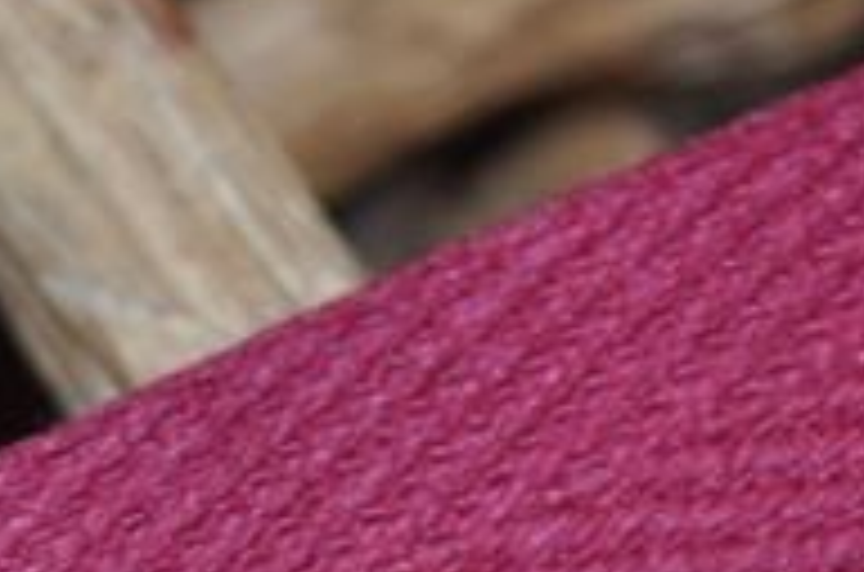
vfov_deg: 4.2
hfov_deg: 6.4
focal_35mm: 325
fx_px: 7781
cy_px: 700
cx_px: 248
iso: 200
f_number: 5.6
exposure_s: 1/60
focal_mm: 52
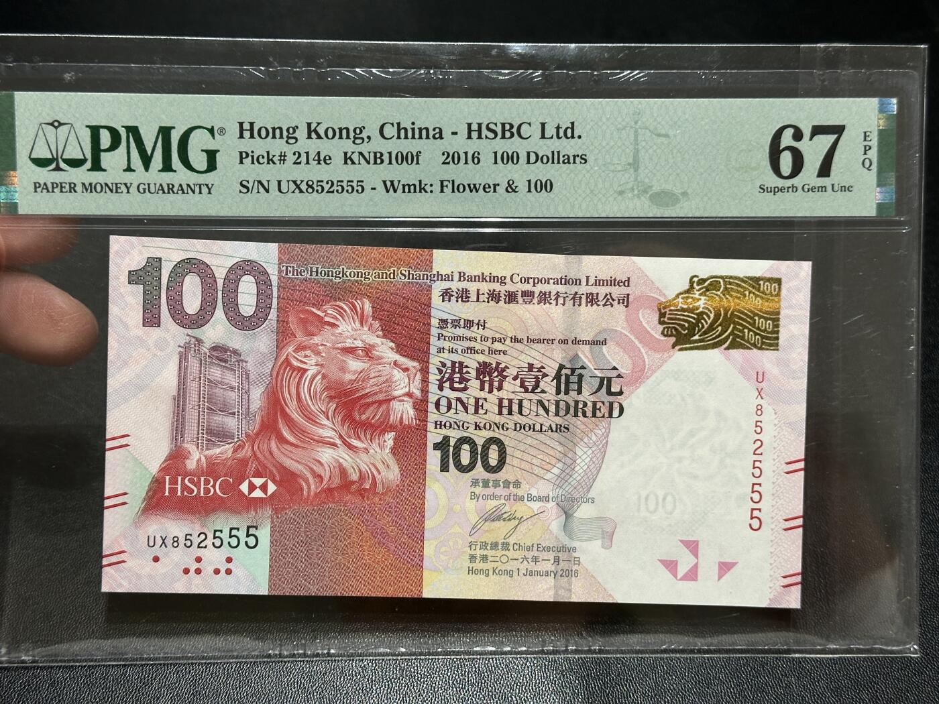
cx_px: 470
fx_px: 1302
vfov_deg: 30.3
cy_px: 352
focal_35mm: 48
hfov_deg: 39.7
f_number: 1.78
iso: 125
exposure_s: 1/50
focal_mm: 6.86
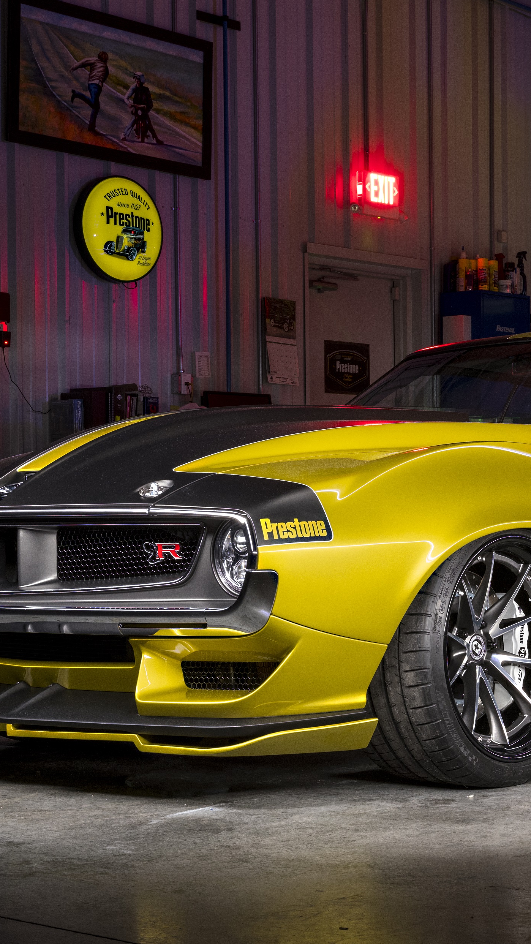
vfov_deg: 27.8
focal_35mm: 76
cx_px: 445
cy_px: 531
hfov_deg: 15.8
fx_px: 1902
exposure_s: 1/25
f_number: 13
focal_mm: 52.7
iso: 400
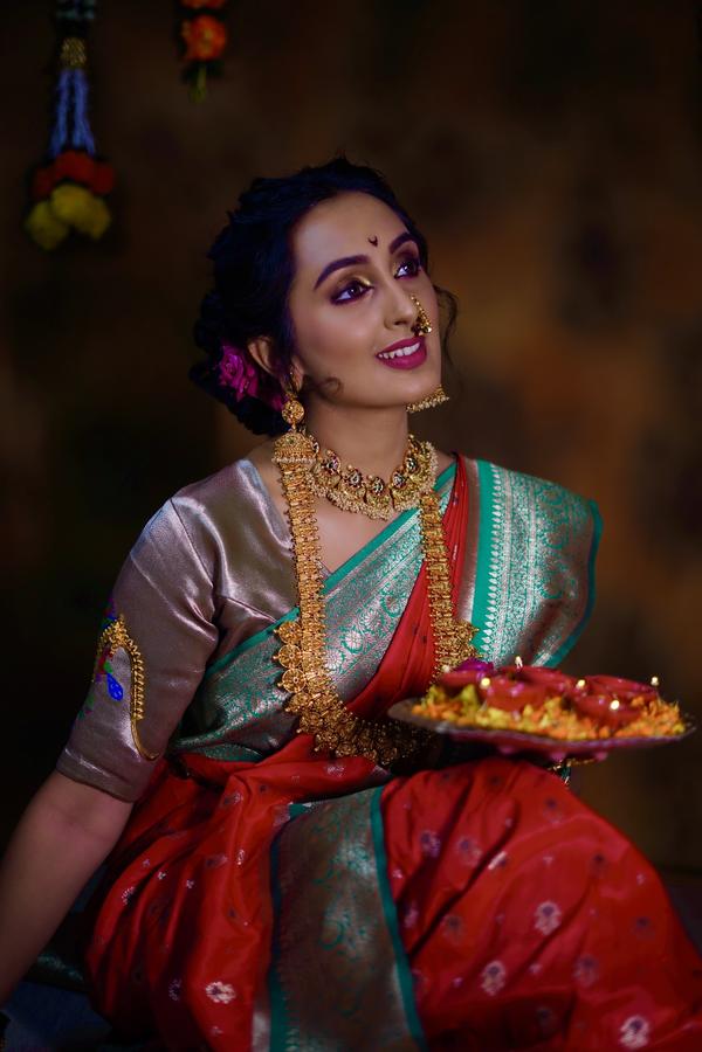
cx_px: 351
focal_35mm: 50
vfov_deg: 39.6
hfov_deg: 27.0
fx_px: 1462
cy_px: 526
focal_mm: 50
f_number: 1.8
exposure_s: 1/125
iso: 160
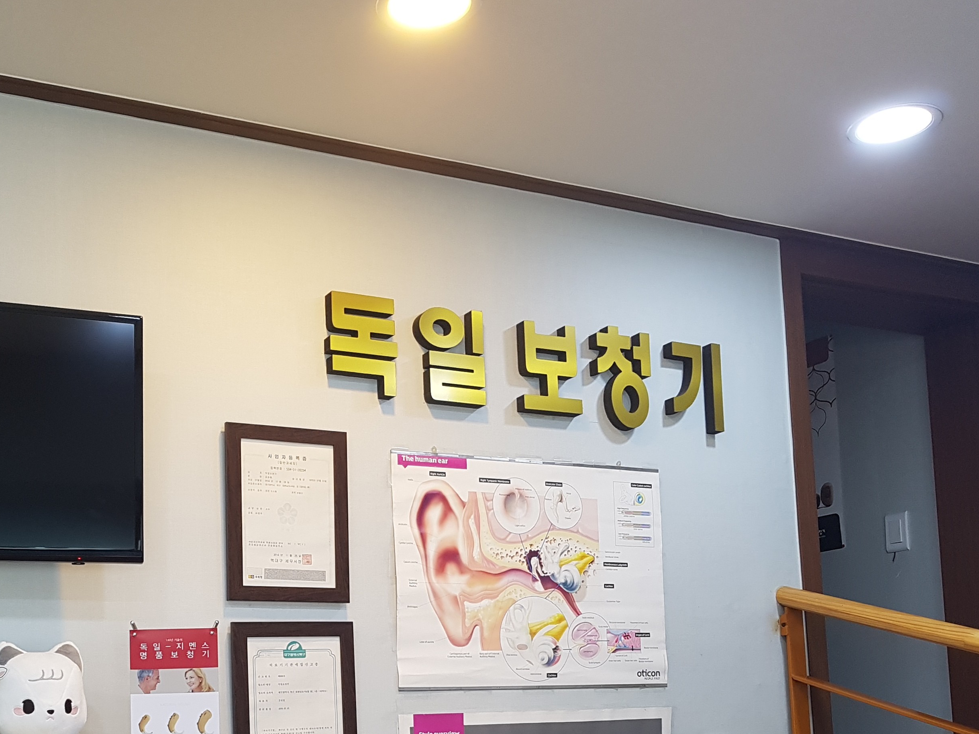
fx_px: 1216
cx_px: 293
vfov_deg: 32.7
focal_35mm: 43
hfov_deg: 43.0
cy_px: 580
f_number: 1.7
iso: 80
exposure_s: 1/60
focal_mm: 4.2
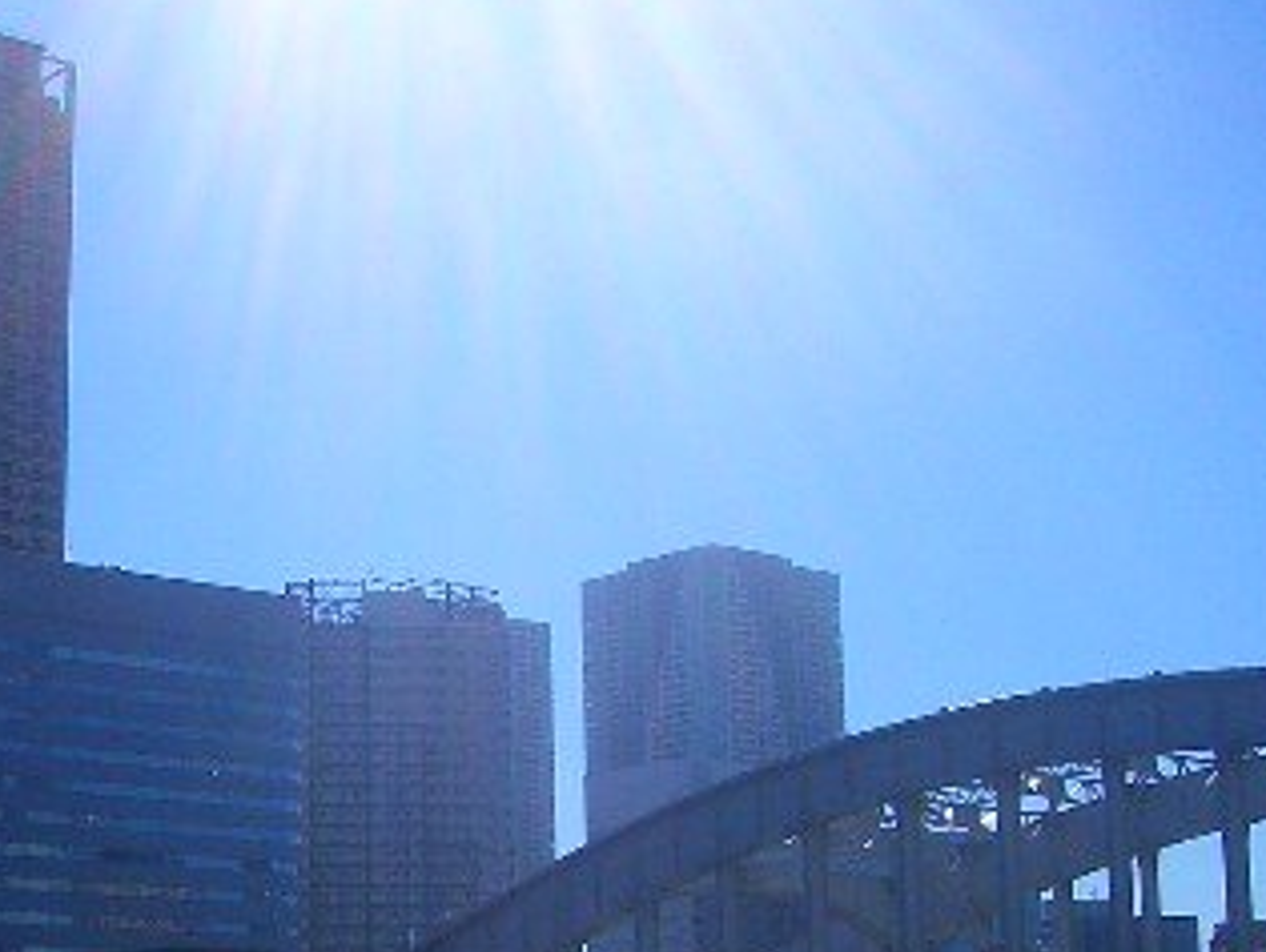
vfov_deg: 20.7
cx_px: 490
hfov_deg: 27.3
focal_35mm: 71
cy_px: 651
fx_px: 2600
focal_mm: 5.8
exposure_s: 1/1250
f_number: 4.3
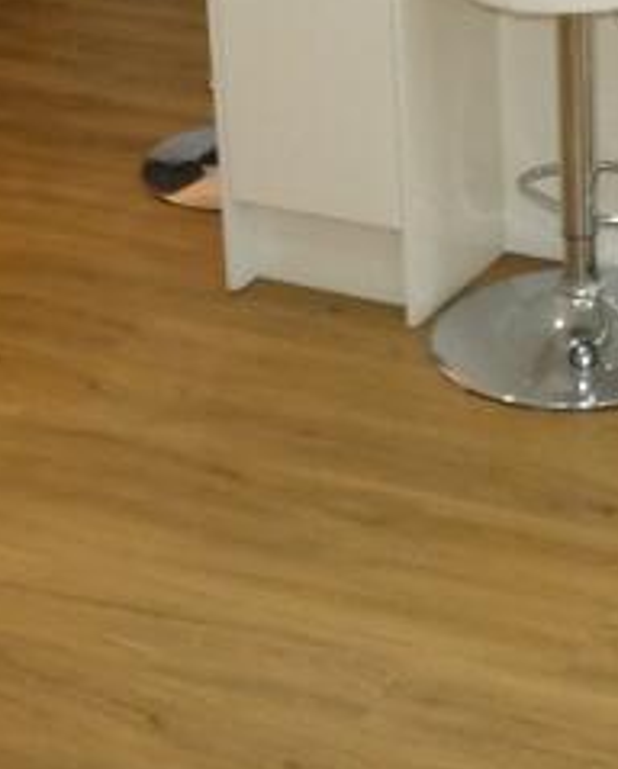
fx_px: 2189
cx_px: 695
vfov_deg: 19.1
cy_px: -74
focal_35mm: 96
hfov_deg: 15.6
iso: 400
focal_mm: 4.1
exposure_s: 1/60
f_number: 3
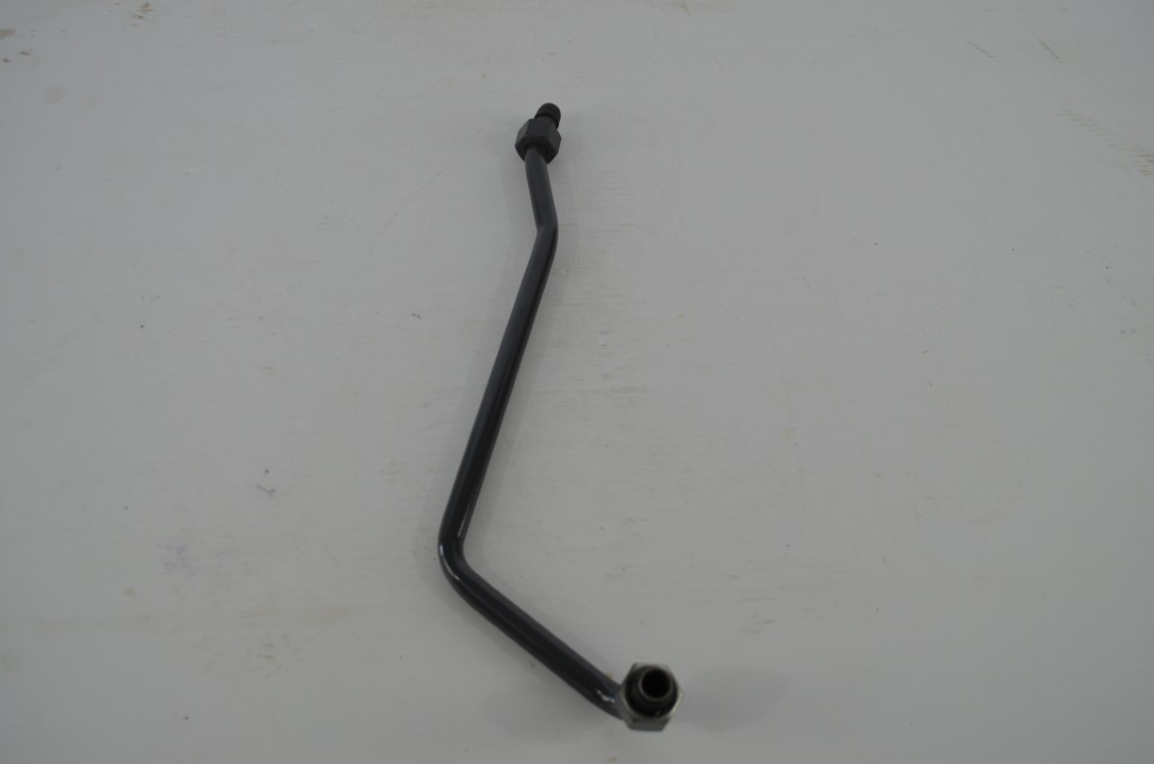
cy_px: 382
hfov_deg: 57.3
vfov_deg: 39.8
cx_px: 577
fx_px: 1056
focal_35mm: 33
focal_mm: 22
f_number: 5
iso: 400
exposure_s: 1/100
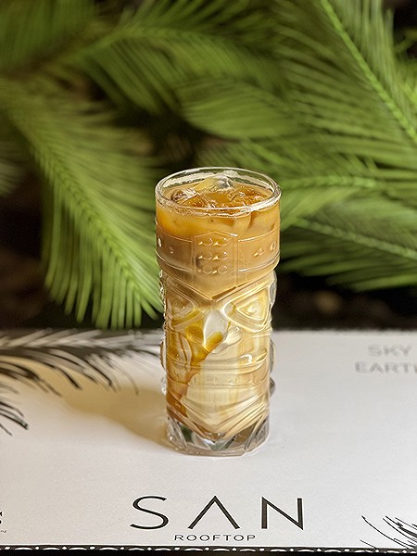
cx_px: 208
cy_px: 278
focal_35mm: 120
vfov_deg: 16.4
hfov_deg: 12.3
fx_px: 1927
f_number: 2.8
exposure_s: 1/77
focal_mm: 15.66
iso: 250
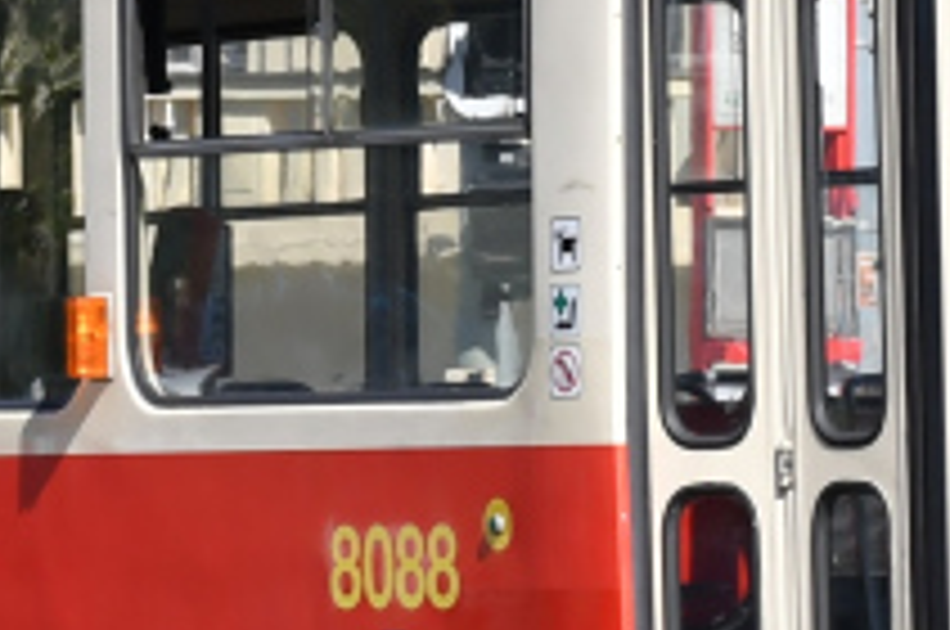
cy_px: -205
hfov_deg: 5.3
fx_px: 10250
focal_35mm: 389
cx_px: 509
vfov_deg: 3.5
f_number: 5.6
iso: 200
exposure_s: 1/1000
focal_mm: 42
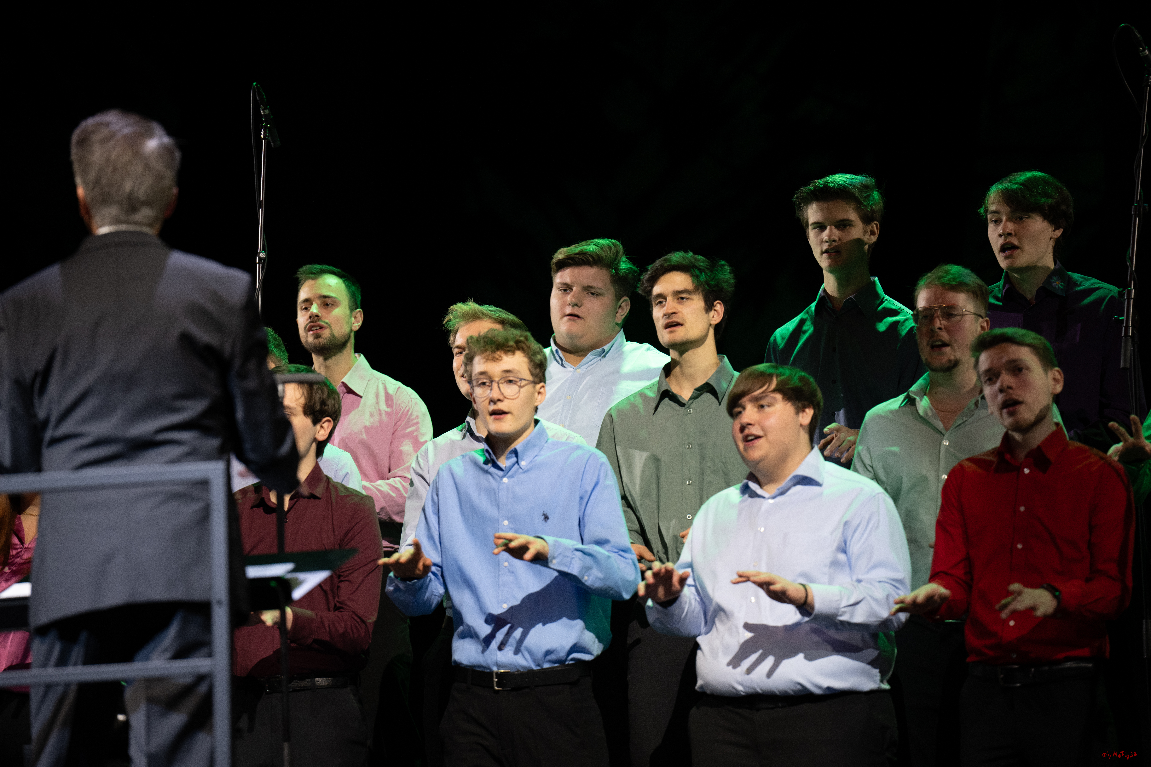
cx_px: 576
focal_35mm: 200
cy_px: 384
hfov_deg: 10.3
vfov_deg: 6.9
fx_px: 6394
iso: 1000
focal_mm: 200
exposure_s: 1/160
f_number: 3.5
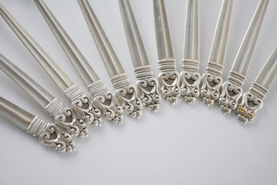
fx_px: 600
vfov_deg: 17.5
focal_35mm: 78
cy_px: 92
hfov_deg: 26.0
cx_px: 138
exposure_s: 1/125
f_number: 5.6
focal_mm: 52
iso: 280
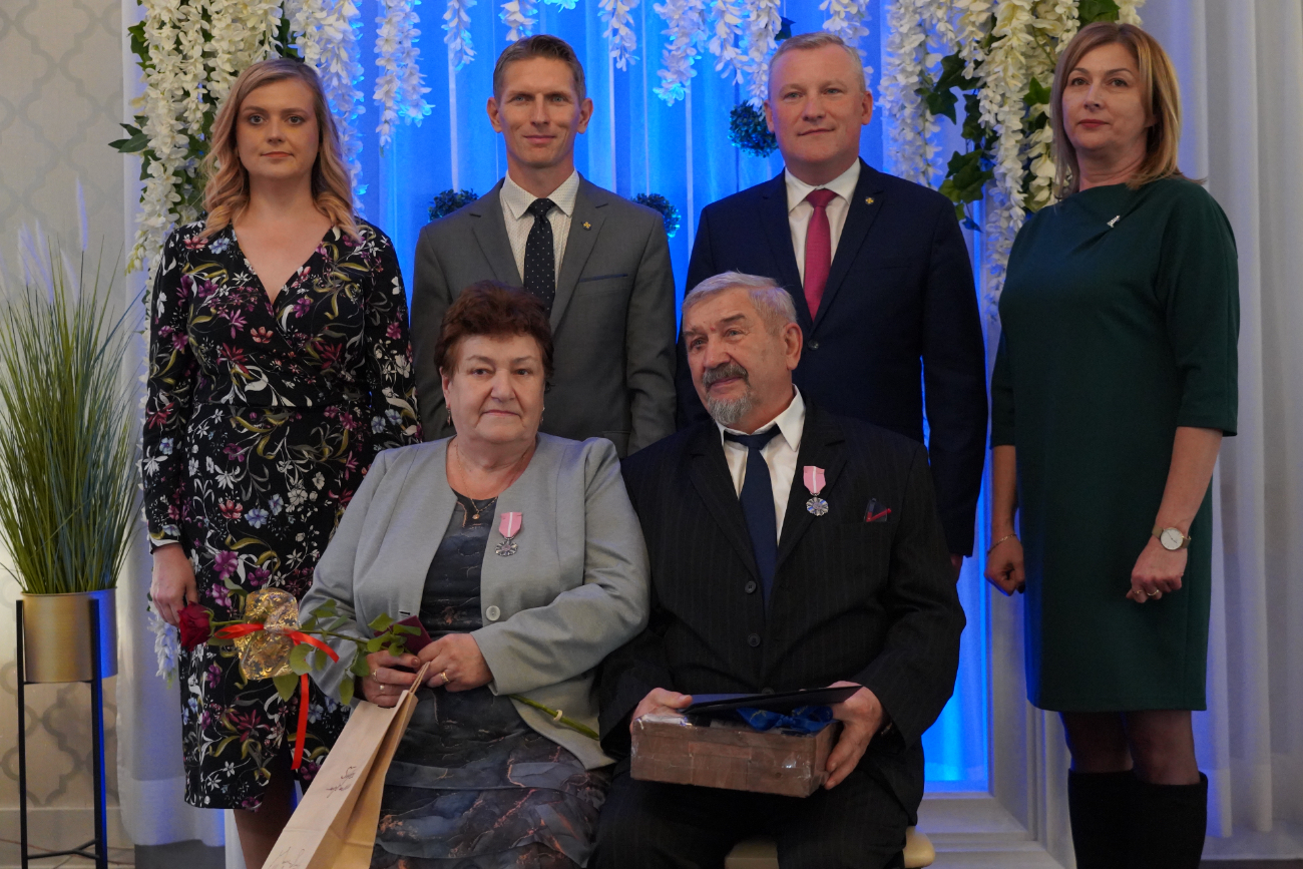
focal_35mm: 50
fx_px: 1810
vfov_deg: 27.0
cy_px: 434
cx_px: 652
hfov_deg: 39.6
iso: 10000
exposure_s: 1/160
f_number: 4
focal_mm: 50
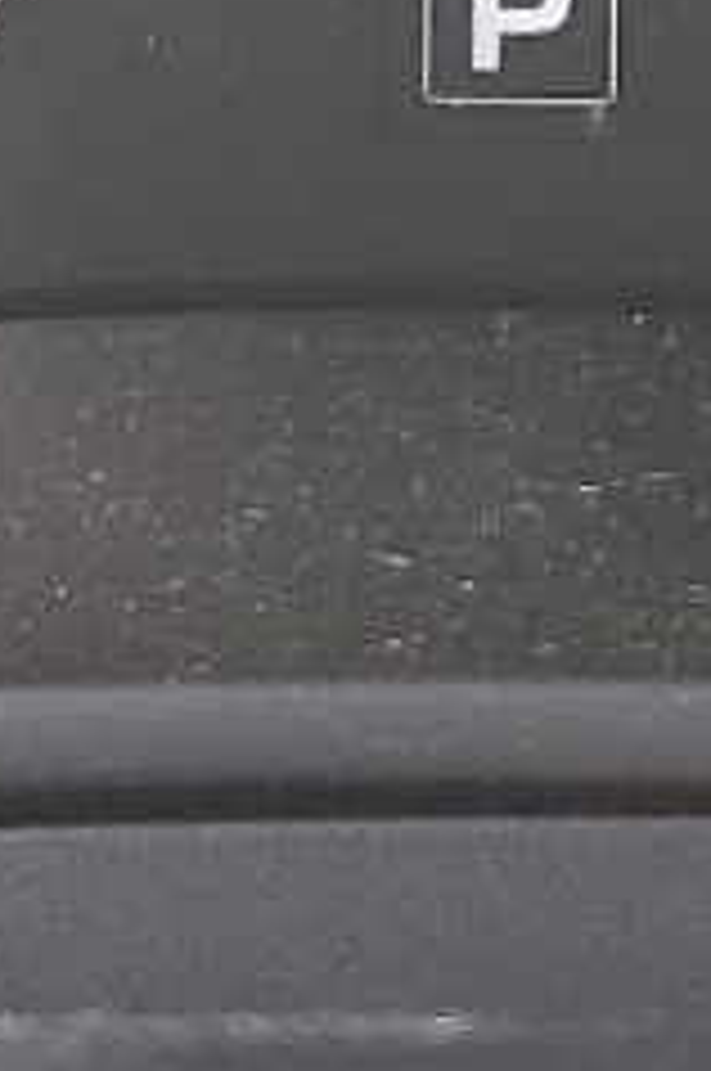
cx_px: 508
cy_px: -720
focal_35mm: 182
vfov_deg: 10.7
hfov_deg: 7.5
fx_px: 5407
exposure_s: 1/120
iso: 98
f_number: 1.5
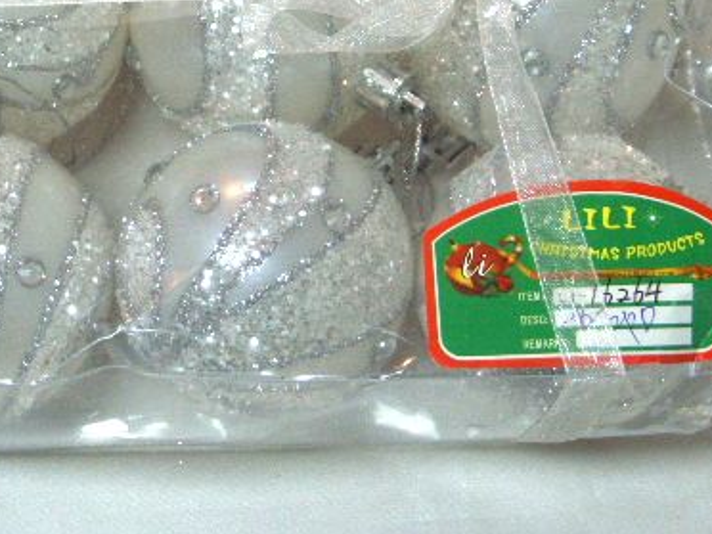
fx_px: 1769
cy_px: 138
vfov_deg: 17.1
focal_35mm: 86
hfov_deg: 22.7
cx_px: 235
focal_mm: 8.8
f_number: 3.8
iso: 152
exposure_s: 1/45
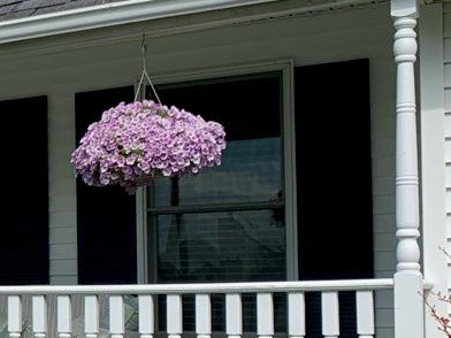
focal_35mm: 85
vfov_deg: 17.2
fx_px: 1107
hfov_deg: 19.8
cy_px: 269
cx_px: -238
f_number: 1.8
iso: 25
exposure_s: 1/1332
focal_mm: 4.25
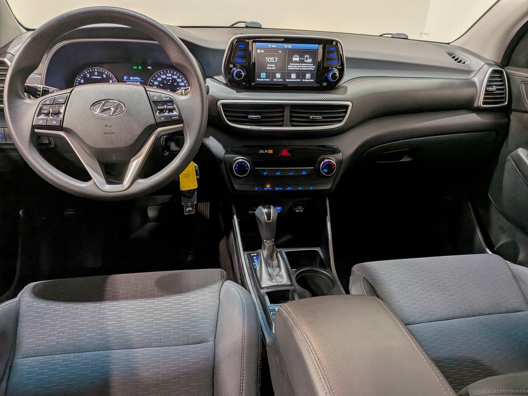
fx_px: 366
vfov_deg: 56.8
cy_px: 198
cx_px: 264
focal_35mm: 24
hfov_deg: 71.6
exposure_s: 1/142
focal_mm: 4.53
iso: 27
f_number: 1.7
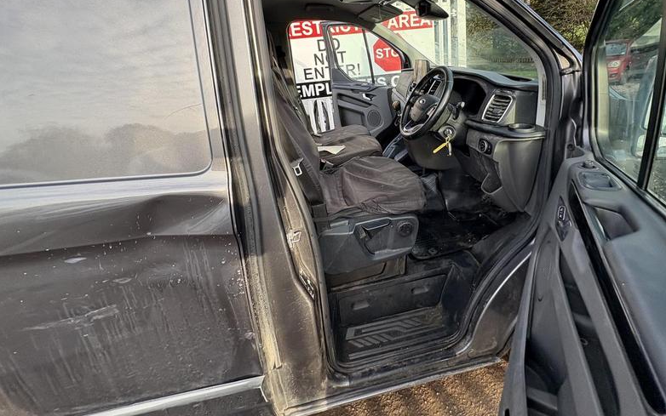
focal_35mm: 17
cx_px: 381
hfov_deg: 93.7
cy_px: 144
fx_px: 309
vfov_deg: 66.5
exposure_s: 1/137
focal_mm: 2.22
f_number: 2.2
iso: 64
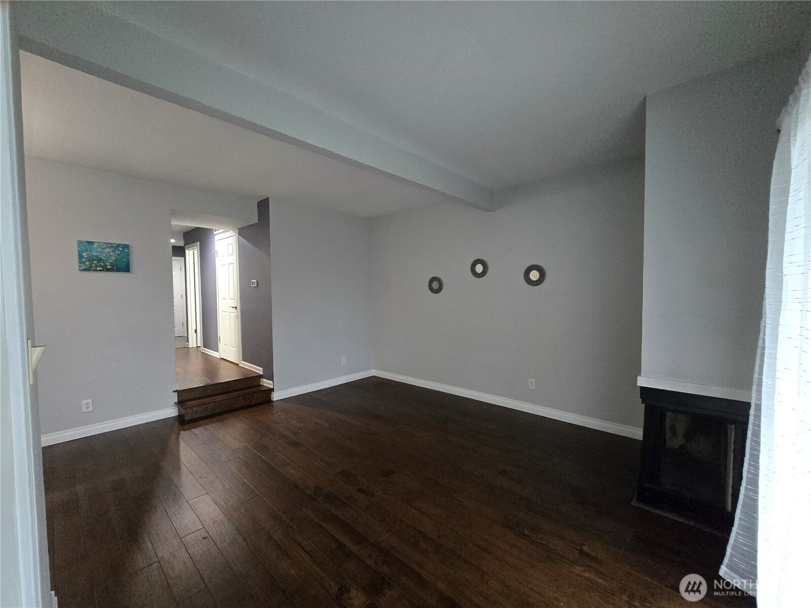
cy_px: 304
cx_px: 406
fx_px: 305
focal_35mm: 13
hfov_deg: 106.2
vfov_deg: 89.9
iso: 1250
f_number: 2.2
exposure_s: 1/60
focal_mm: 2.2
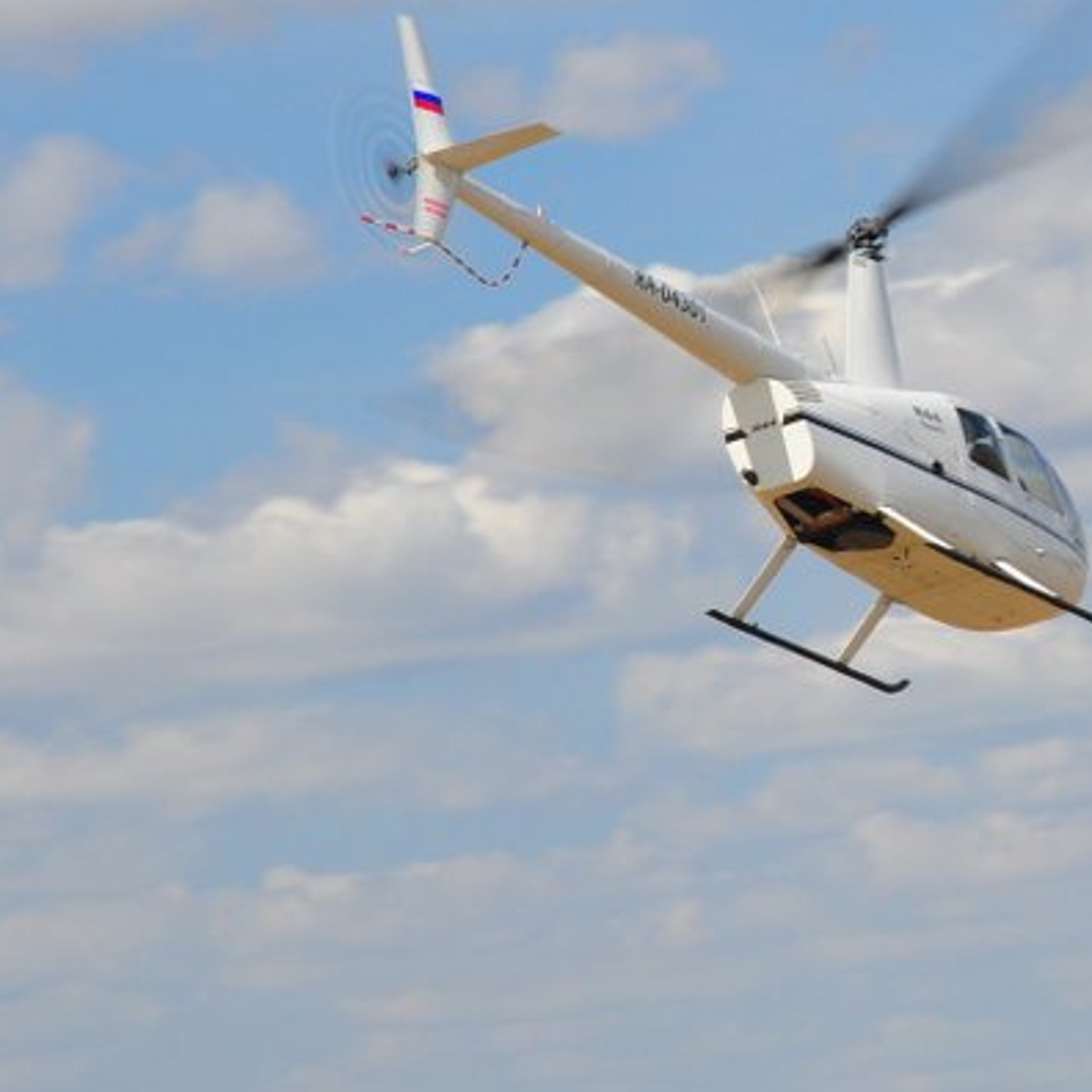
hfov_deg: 4.3
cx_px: 1023
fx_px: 14672
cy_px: 499
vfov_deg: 4.3
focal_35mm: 411
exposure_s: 1/80
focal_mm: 125
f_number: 13
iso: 200
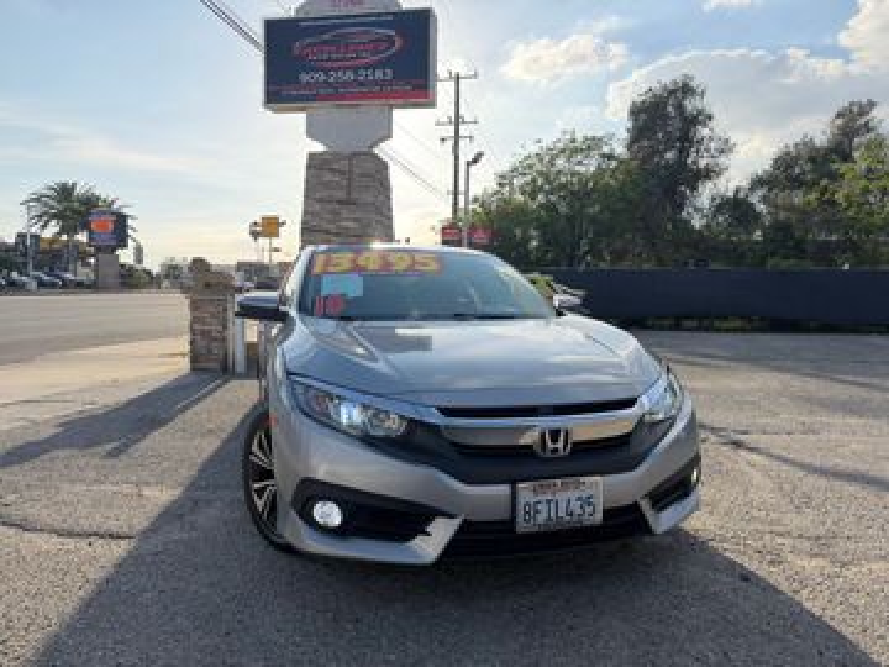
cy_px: 334
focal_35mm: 24
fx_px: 616
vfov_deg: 56.8
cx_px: 444
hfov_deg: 71.6
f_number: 1.78
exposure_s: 1/2232
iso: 100
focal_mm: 6.76
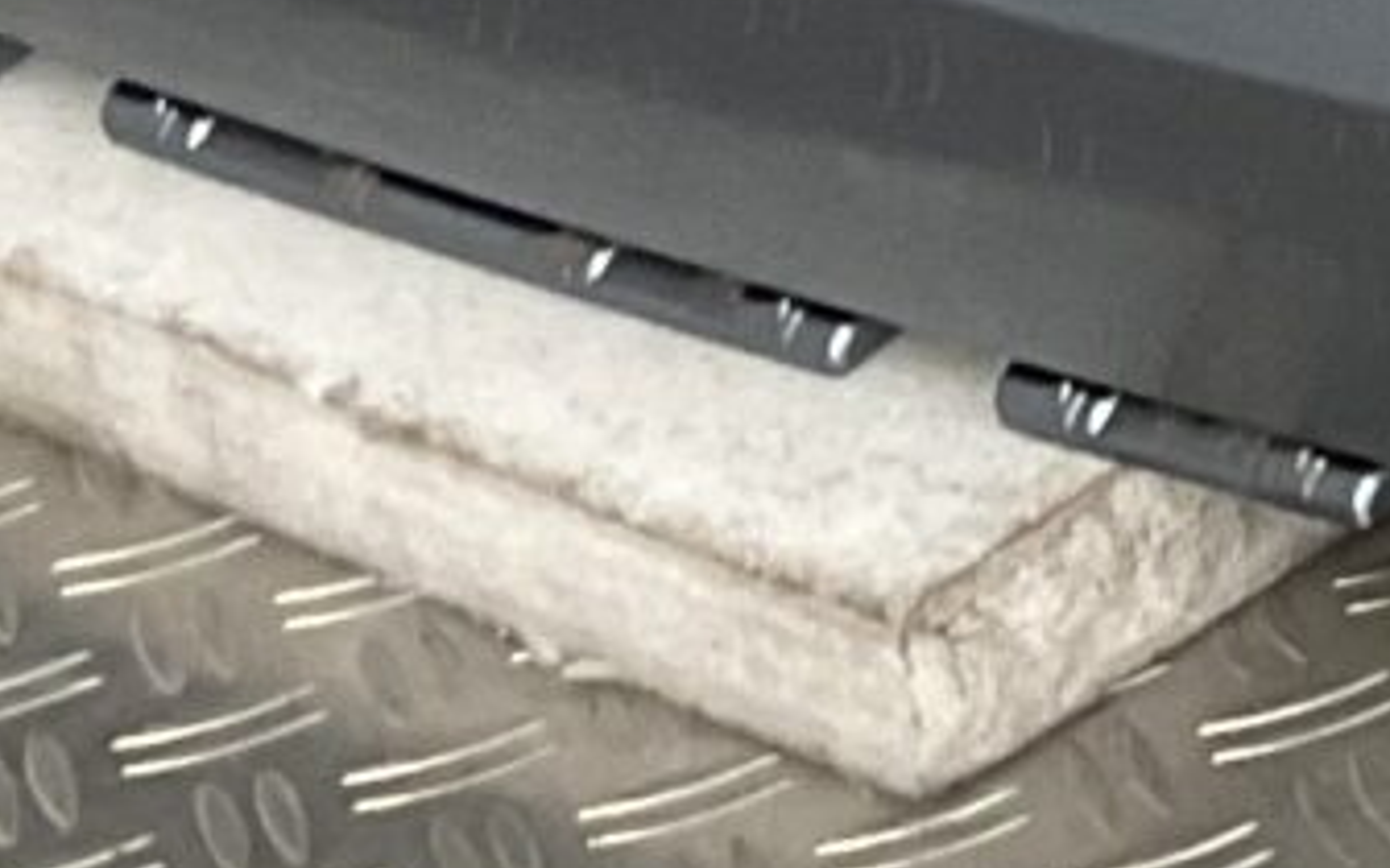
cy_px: -1323
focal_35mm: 234
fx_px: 8864
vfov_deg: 5.4
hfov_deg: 8.3
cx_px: 3161
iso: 64
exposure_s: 1/120
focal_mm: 3
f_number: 1.8
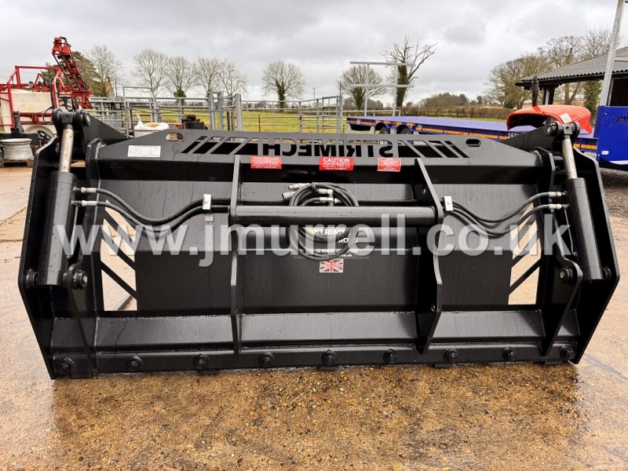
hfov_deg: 71.6
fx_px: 435
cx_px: 314
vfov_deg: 56.8
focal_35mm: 24
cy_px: 236
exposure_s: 1/151
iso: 80
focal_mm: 6.76
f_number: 1.78
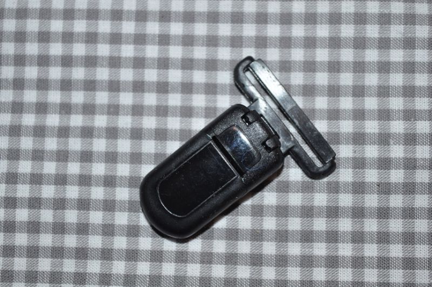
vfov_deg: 19.7
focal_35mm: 69
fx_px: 827
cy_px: 144
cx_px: 216
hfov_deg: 29.3
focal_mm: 46
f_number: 5
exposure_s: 1/60
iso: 200
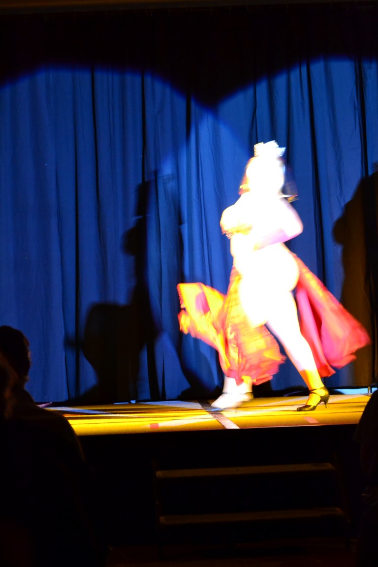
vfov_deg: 20.6
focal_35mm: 99
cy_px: 284
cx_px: 189
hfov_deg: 13.8
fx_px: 1559
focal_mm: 66
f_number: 4.2
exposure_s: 1/15
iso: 3200
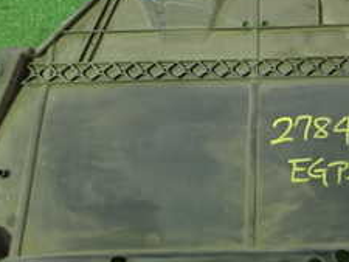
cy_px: 16
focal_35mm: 80
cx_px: 333
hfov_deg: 23.6
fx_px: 807
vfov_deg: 18.1
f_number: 2.3
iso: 500
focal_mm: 5.4
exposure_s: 1/30
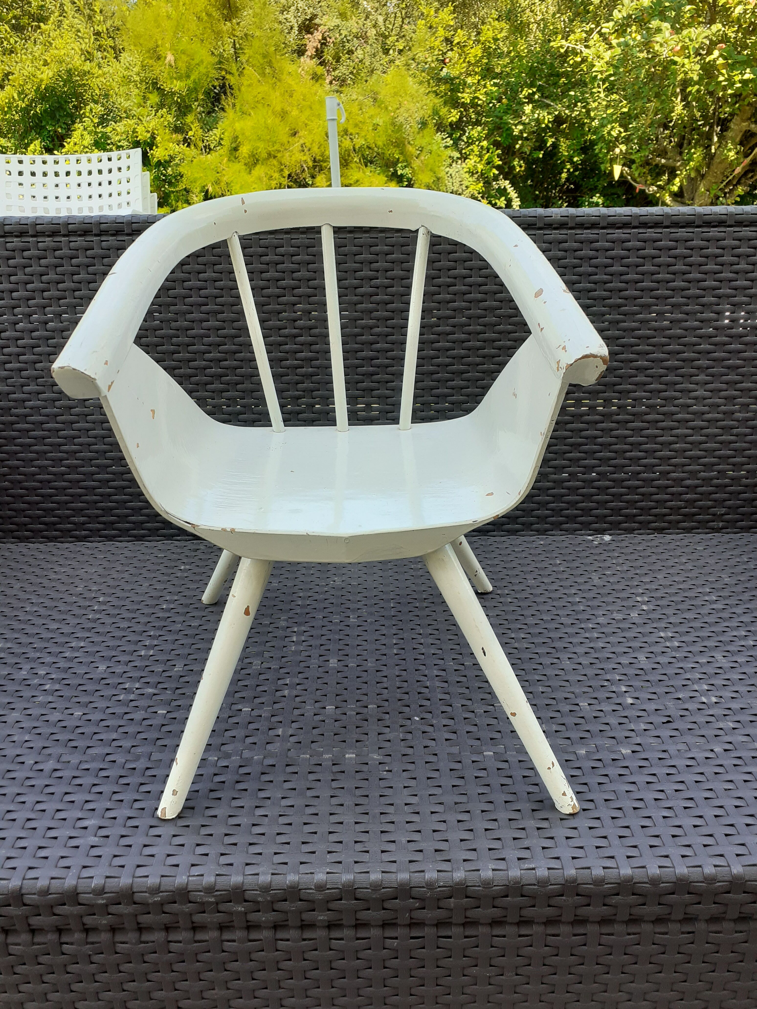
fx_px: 787
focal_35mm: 27
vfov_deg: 65.3
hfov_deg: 51.4
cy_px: 504
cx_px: 378
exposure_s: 1/289
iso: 40
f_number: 1.9
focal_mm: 3.6
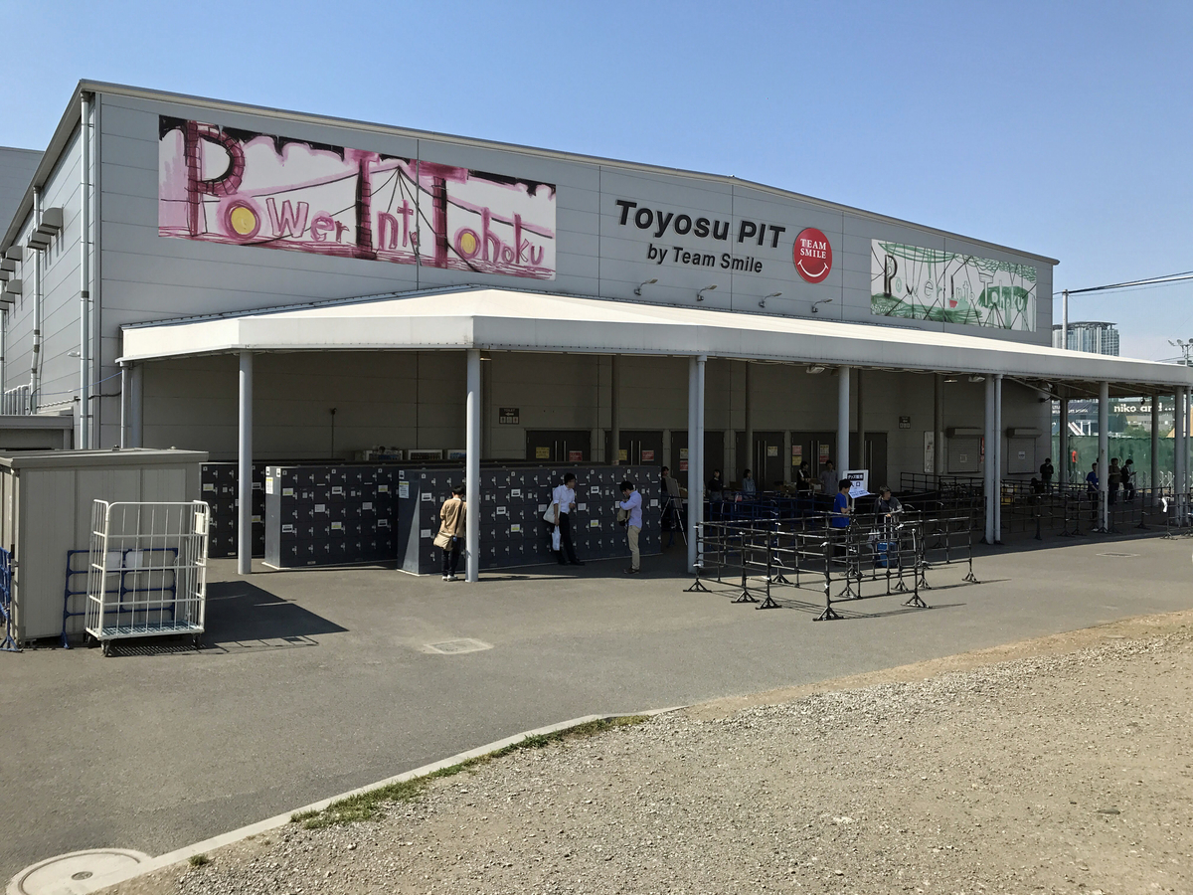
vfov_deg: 49.7
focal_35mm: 28
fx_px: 965
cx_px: 596
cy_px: 448
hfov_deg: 63.4
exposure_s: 1/2128
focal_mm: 3.99
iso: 20
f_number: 1.8
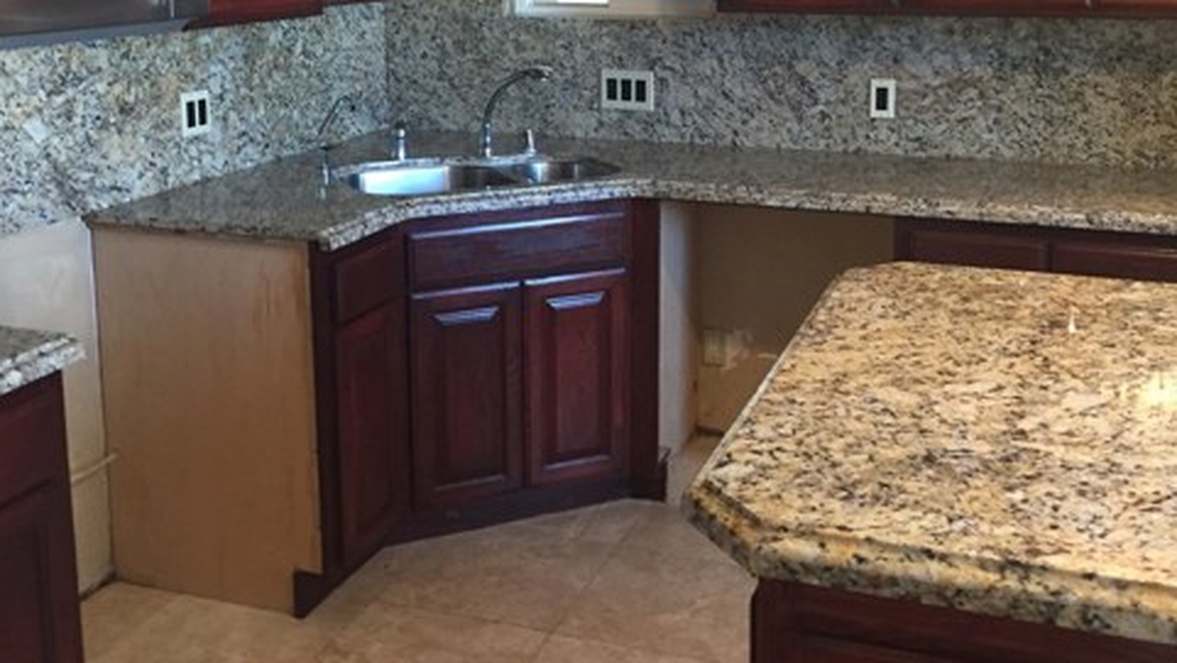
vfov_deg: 28.0
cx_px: 600
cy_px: 174
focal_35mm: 42
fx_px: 1311
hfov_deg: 48.3
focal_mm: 4.15
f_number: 2.2
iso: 200
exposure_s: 1/30
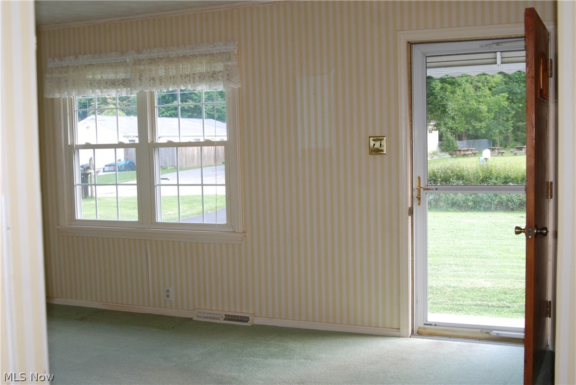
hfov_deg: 46.4
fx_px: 673
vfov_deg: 32.0
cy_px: 192
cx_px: 288
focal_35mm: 42
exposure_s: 1/80
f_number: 4
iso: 400
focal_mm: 28
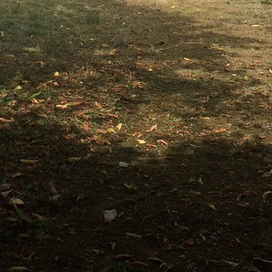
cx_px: 39
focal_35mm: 100
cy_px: -107
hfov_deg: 17.2
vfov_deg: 16.2
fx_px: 889
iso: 32
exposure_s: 1/1244
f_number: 2.2
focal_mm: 4.15
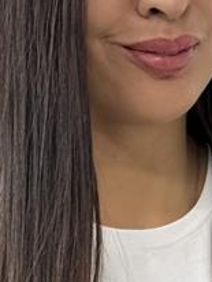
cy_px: 587
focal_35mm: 310
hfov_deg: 4.8
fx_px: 2526
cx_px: 160
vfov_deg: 6.2
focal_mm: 6.76
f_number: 1.78
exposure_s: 1/263
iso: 100
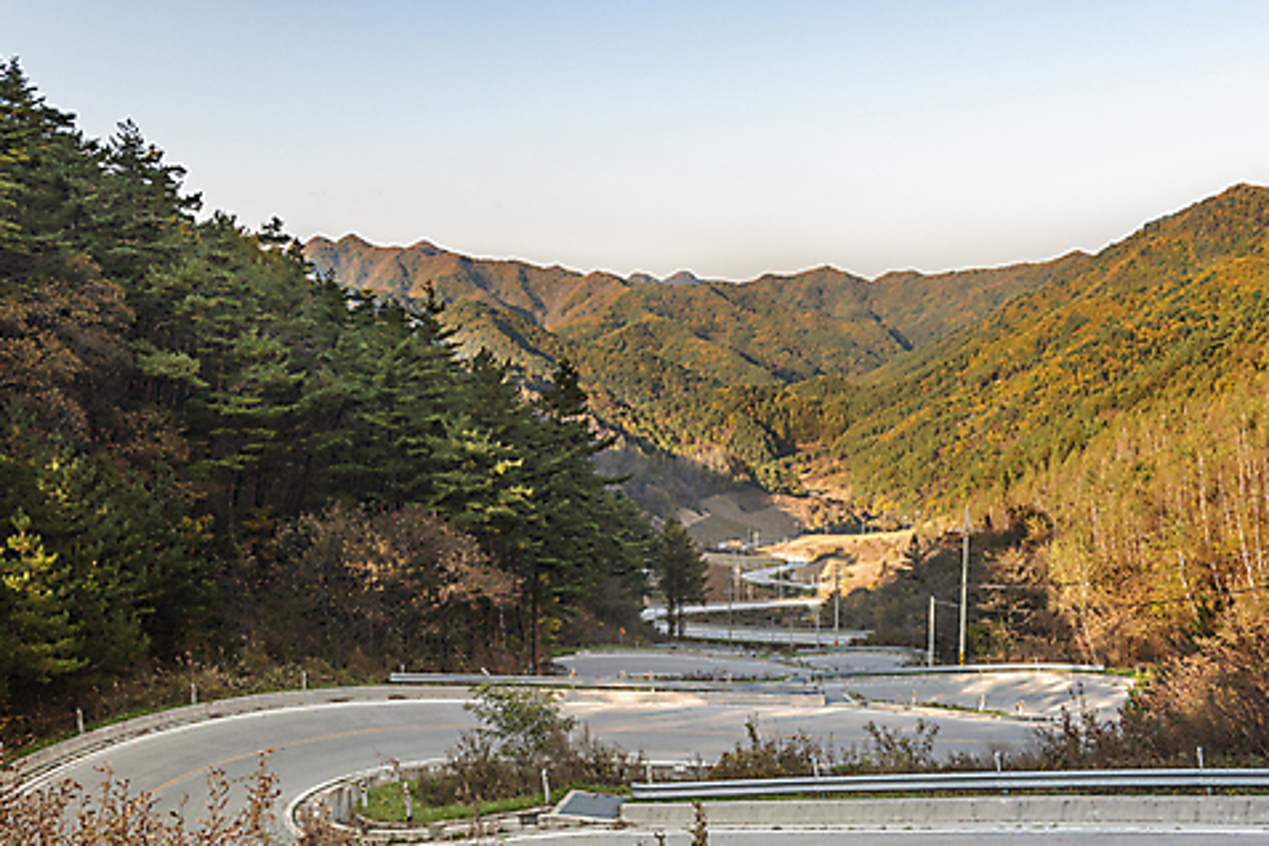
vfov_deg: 34.1
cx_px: 644
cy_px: 511
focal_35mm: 39
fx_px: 1375
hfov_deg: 49.6
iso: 400
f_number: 11
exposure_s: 1/200
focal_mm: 31
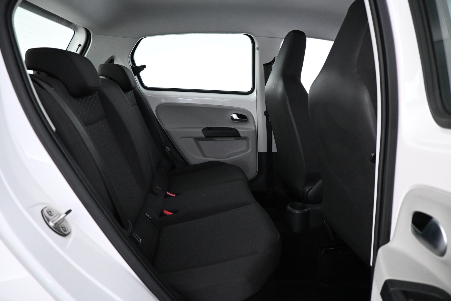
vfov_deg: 53.1
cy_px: 150
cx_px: 226
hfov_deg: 73.7
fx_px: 301
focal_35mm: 24
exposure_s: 1/60
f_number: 3.5
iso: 4000
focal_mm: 16
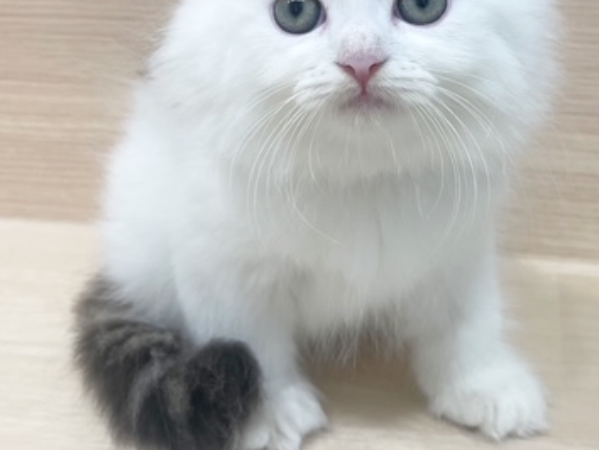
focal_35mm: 47
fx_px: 814
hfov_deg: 40.4
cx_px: 330
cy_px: 86
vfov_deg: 30.1
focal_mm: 4.2
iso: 40
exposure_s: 1/100
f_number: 1.6
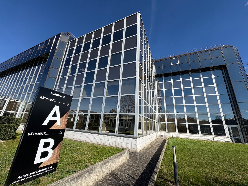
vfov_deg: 85.7
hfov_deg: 102.1
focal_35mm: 14
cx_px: 124
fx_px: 100
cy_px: 93
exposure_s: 1/2273
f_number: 2.2
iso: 50
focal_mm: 2.22
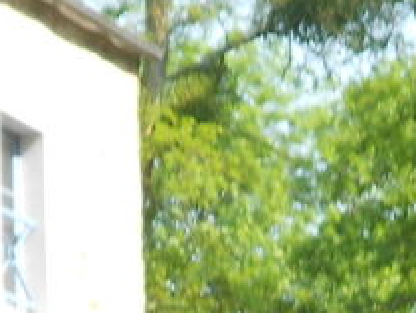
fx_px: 3369
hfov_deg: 7.1
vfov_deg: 5.1
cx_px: 232
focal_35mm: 280
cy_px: 842
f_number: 4.5
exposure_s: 1/160
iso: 80
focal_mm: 8.8
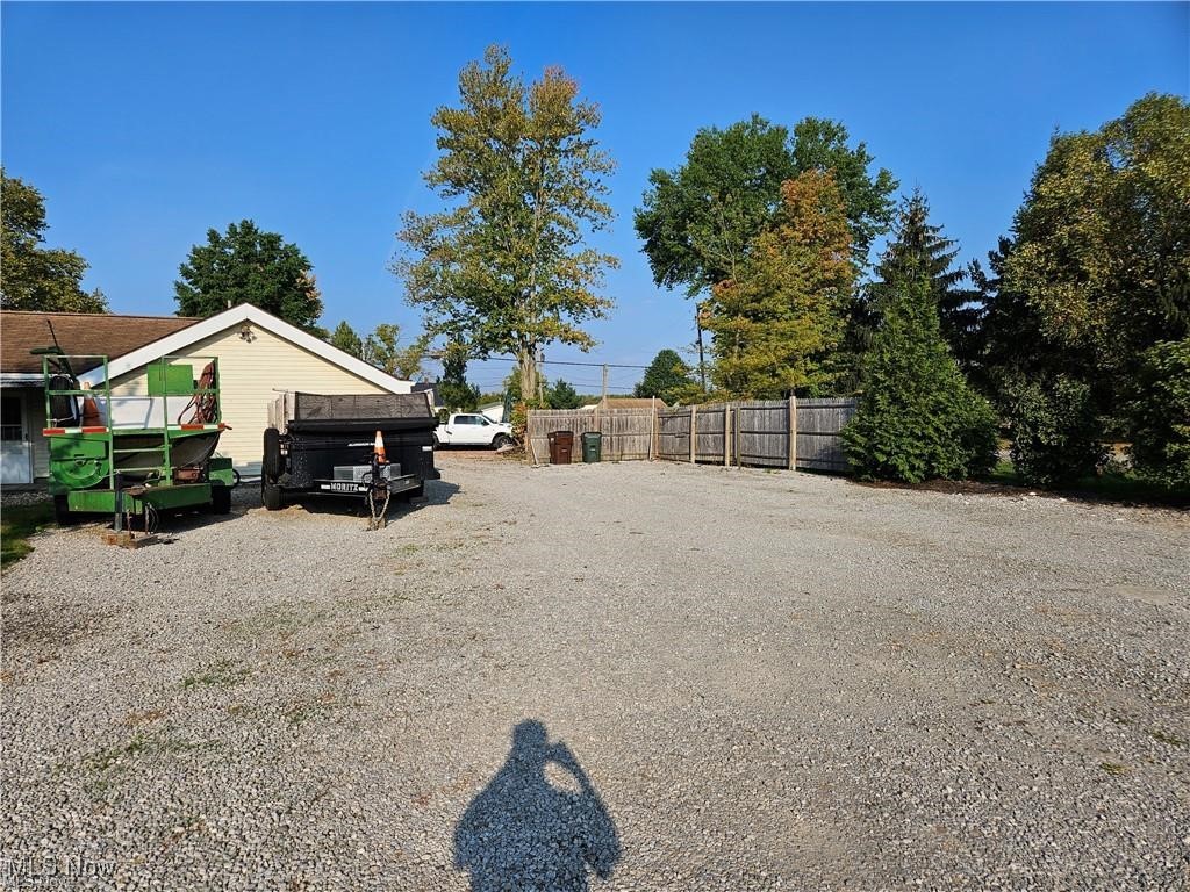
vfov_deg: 58.9
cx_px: 595
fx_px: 791
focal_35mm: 23
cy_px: 446
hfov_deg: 73.9
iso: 25
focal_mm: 5.4
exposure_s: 1/2430
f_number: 1.8
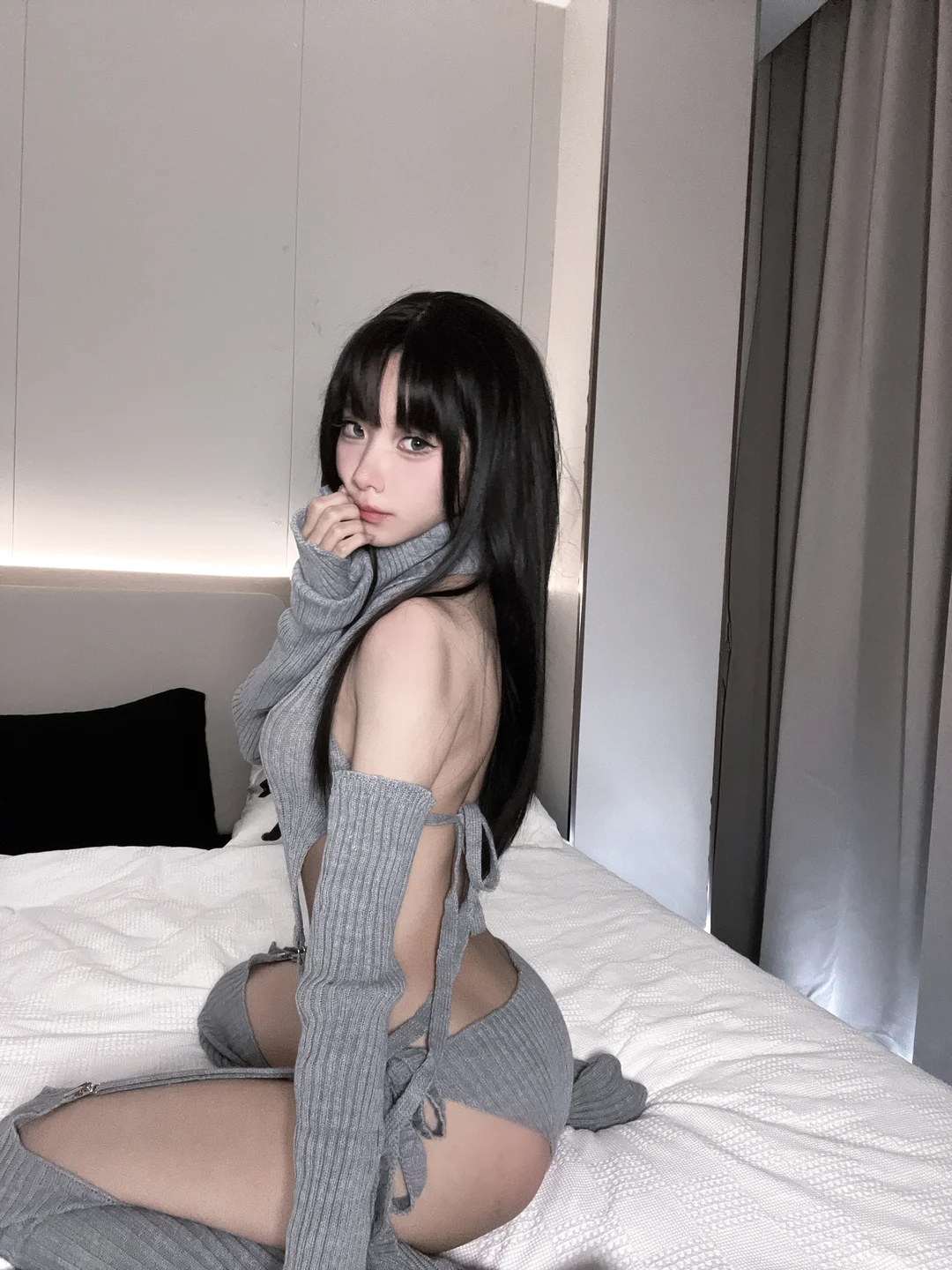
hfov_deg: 58.9
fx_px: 843
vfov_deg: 73.9
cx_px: 476
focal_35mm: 23
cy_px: 635
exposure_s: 1/30
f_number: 2.2
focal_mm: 2.71
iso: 640
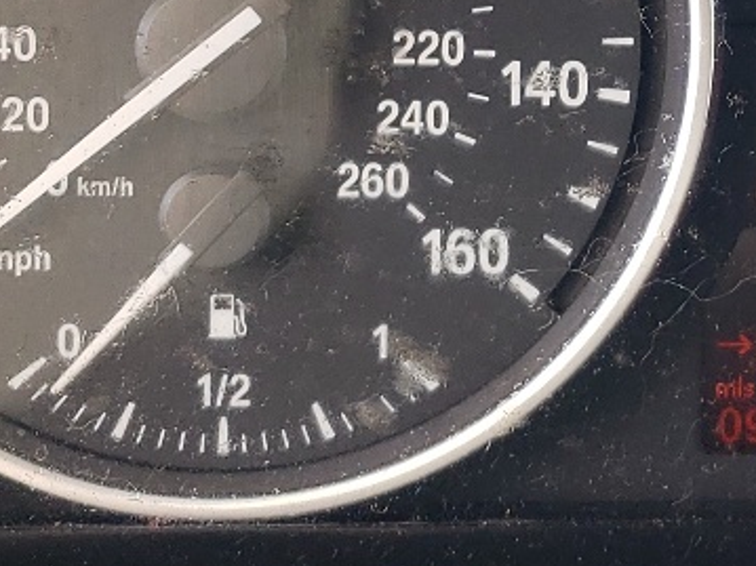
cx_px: 897
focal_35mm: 116
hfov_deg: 16.3
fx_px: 2533
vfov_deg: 12.7
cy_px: 42
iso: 50
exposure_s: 1/196
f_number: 1.5
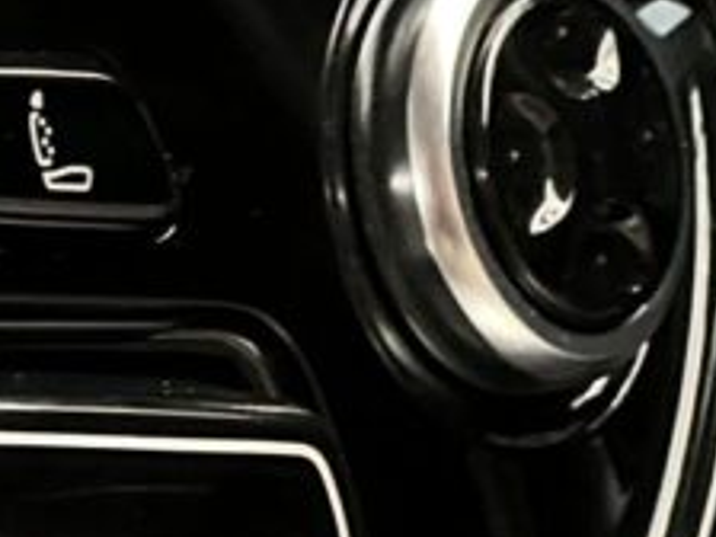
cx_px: -211
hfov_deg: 7.1
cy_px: 211
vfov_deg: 5.4
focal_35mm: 275
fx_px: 5688
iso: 800
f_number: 2.8
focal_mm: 9
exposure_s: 1/14
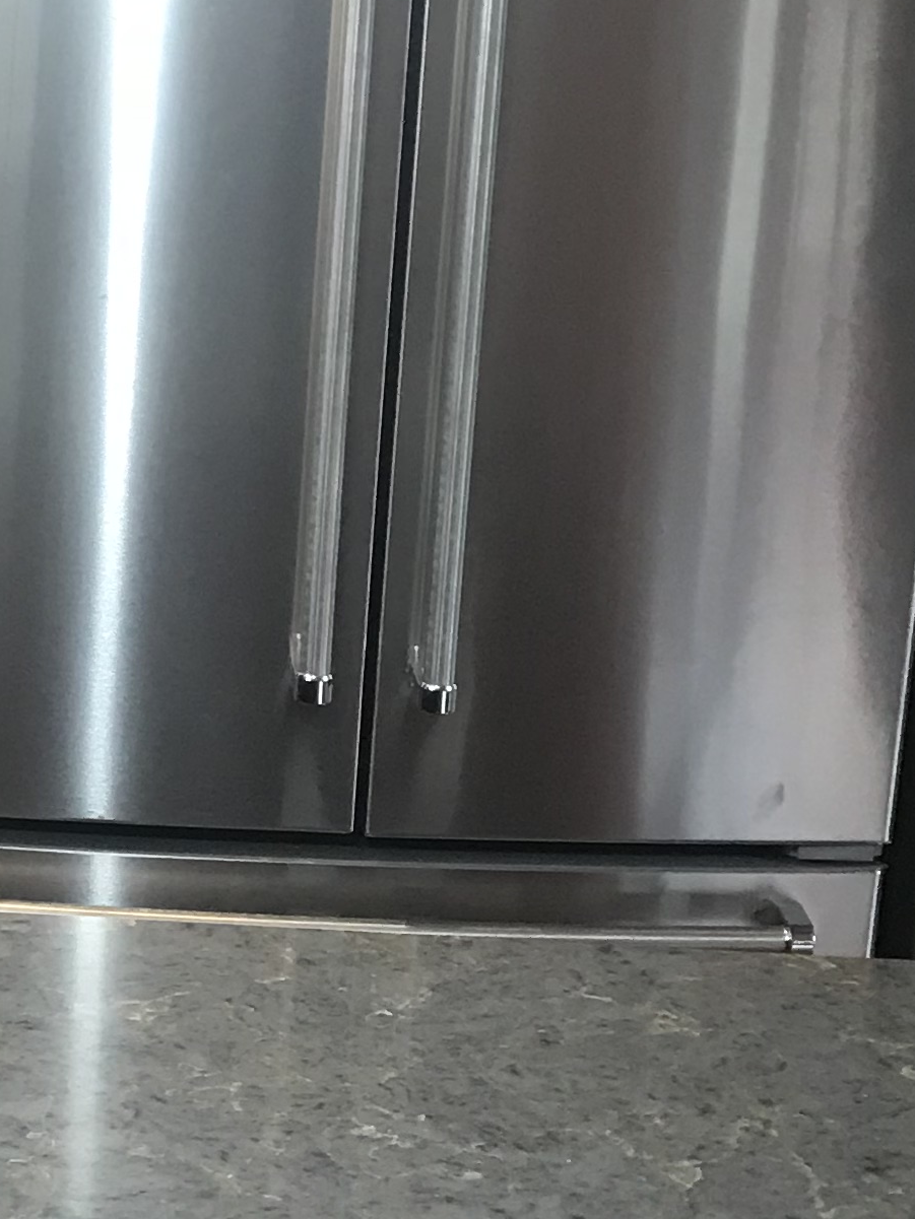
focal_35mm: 94
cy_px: 854
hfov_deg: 14.8
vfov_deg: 20.8
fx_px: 3312
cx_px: -379
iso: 50
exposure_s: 1/15
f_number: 1.8
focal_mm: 3.99
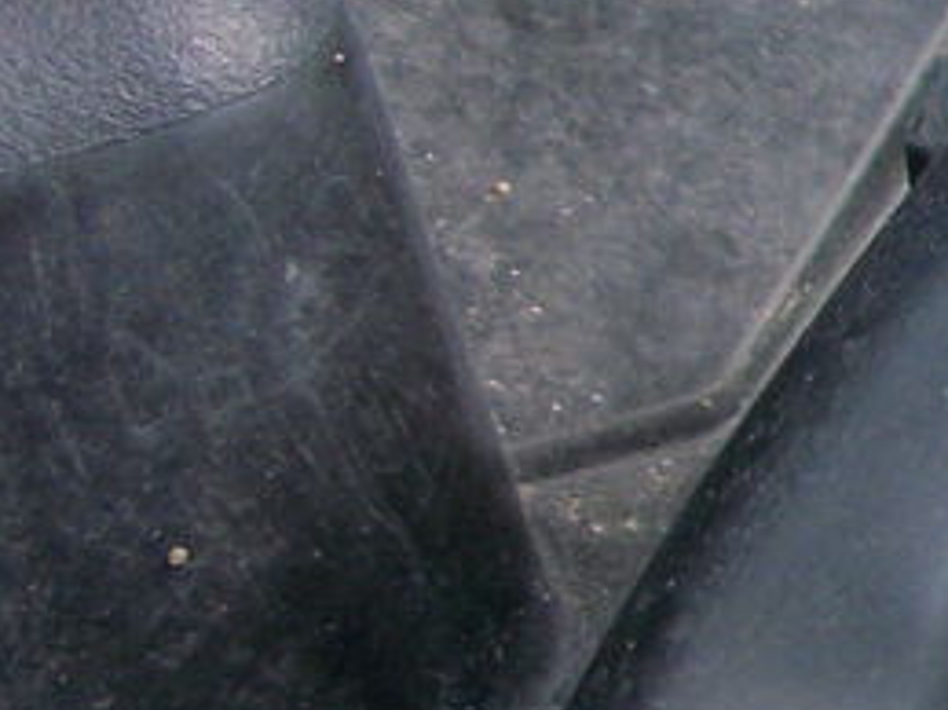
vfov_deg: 6.9
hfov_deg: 7.9
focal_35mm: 216
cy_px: 381
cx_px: 2804
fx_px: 5913
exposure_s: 1/160
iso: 80
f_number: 3.1
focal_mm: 6.3
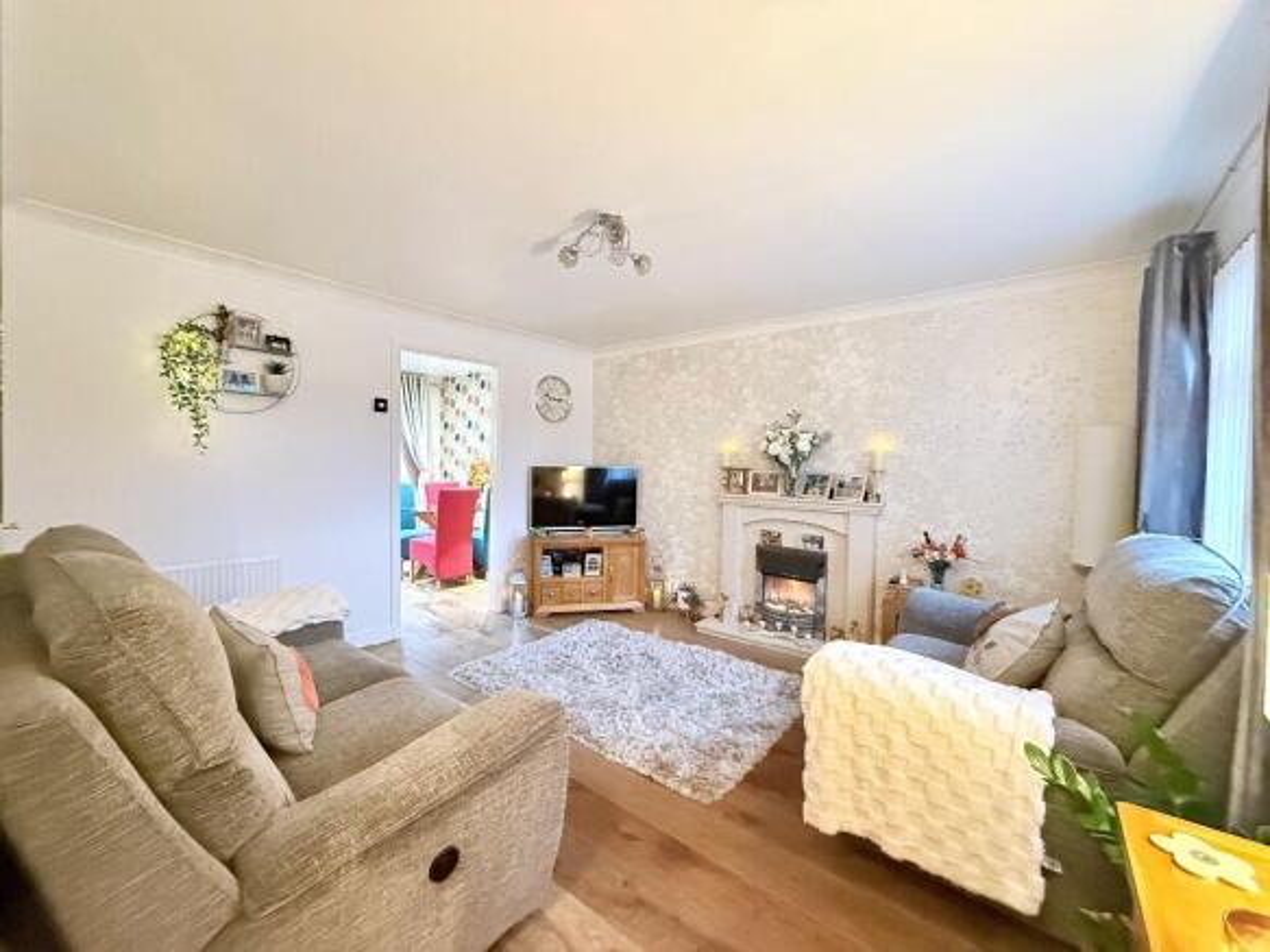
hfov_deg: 102.1
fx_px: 514
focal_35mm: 14
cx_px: 635
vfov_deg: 85.7
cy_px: 476
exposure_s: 1/50
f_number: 2.2
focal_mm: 2.22
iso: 800
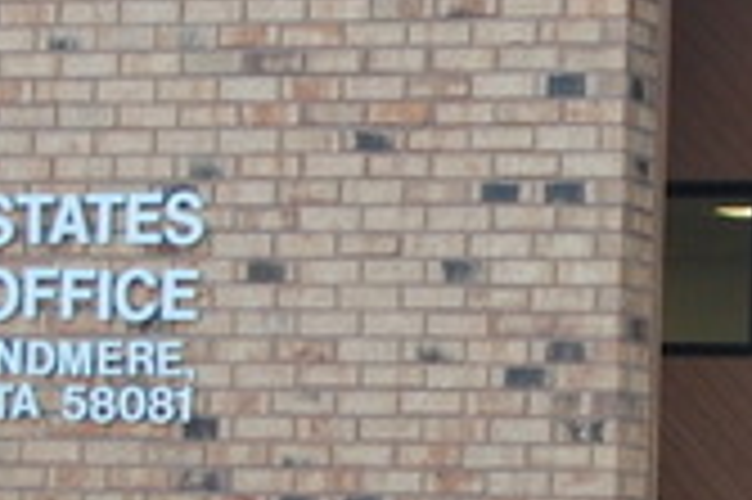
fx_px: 4800
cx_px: 842
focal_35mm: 230
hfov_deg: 8.9
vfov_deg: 6.0
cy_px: 387
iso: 400
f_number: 5
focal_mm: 32
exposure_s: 1/100
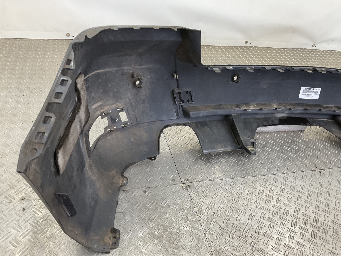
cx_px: 170
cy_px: 128
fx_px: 286
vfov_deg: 48.2
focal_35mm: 29
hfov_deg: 61.7
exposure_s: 1/120
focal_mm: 3
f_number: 1.8
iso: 40
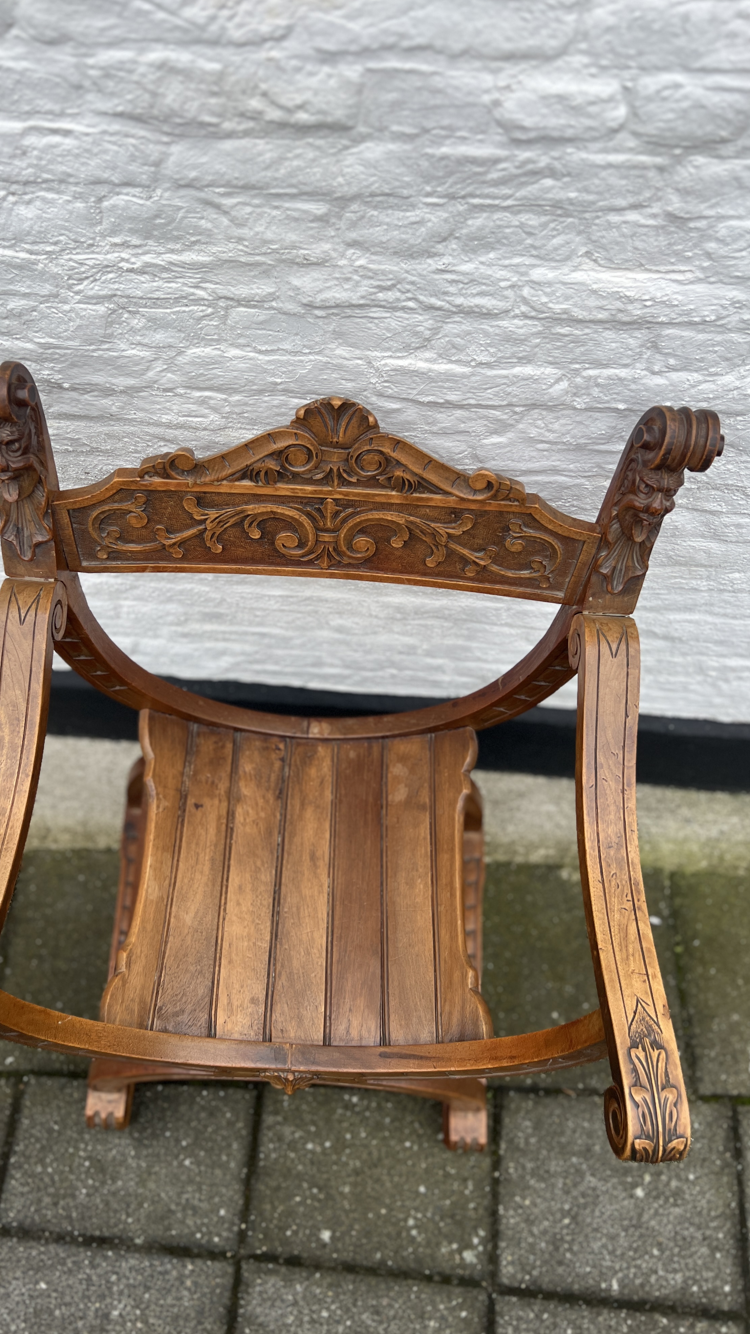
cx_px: 333
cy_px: 668
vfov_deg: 66.1
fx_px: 1025
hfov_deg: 40.1
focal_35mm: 29
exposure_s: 1/840
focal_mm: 5.7
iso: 50
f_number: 1.5
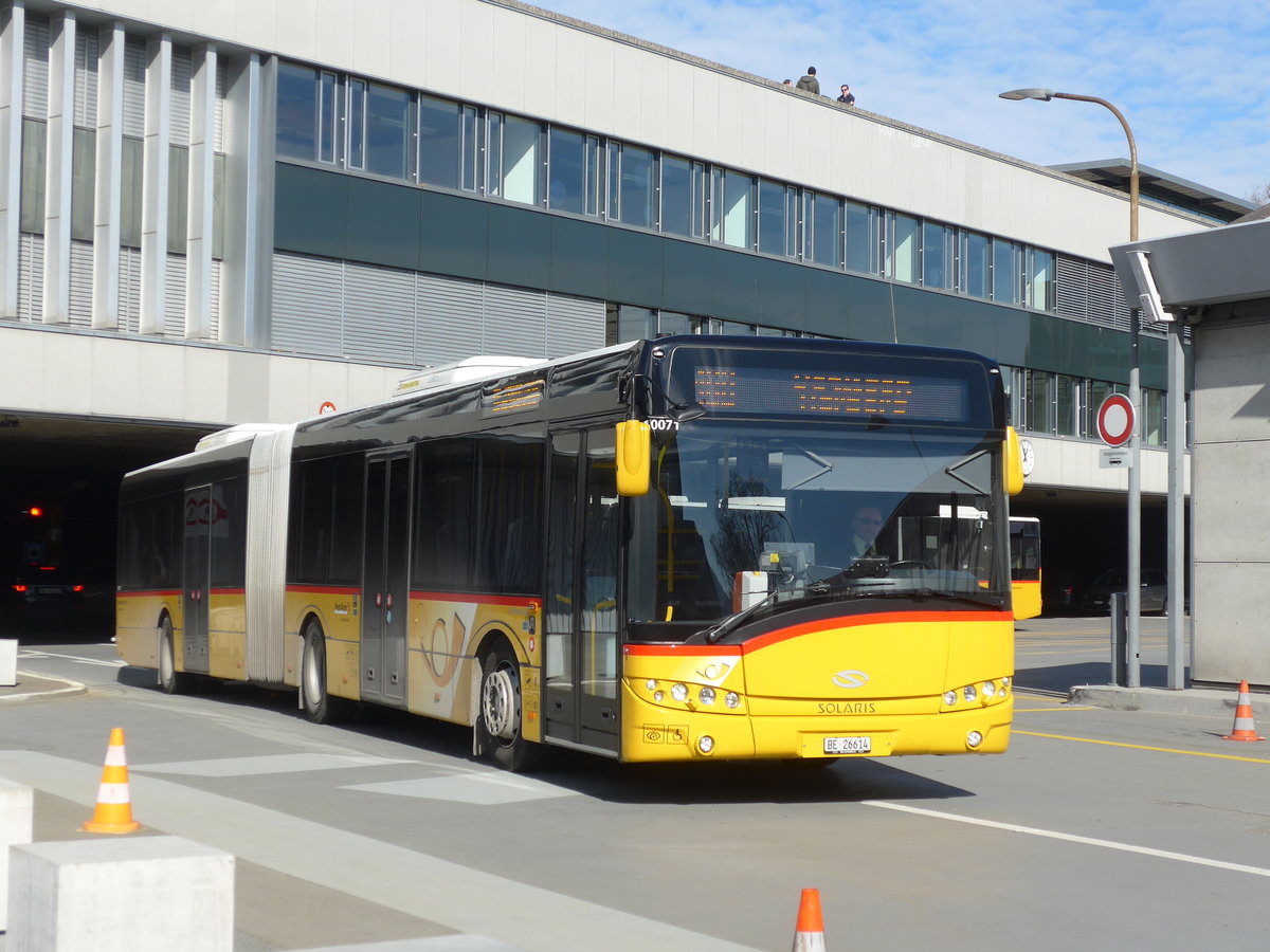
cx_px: 635
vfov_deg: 23.7
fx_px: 2275
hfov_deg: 31.2
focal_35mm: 62
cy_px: 476
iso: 80
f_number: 3.7
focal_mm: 12.7
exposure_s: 1/1000
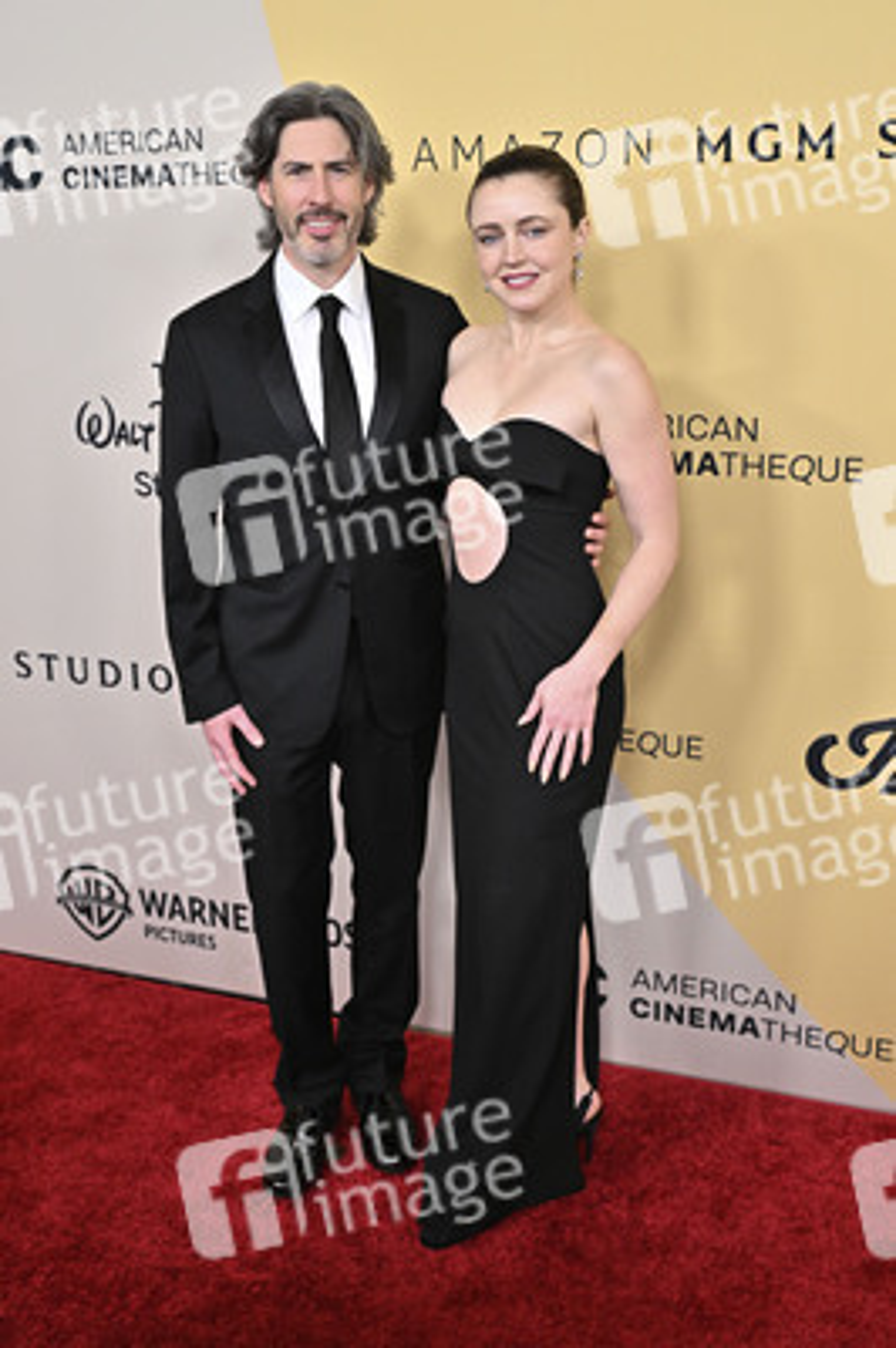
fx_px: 1421
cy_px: 674
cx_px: 448
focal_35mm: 38
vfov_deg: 50.7
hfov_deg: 35.0
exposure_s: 1/320
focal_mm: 38
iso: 2000
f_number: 6.3
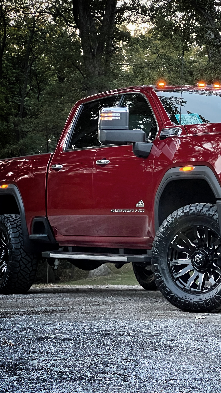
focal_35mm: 112
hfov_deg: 10.7
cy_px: 197
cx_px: 207
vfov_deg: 19.1
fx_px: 1167
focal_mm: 9
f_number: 2.8
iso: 640
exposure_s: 1/60
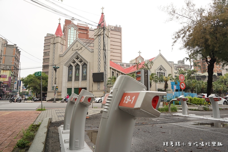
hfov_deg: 73.7
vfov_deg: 53.1
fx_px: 152
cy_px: 76
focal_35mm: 24
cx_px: 114
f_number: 5
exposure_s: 1/100
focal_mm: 16
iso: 100
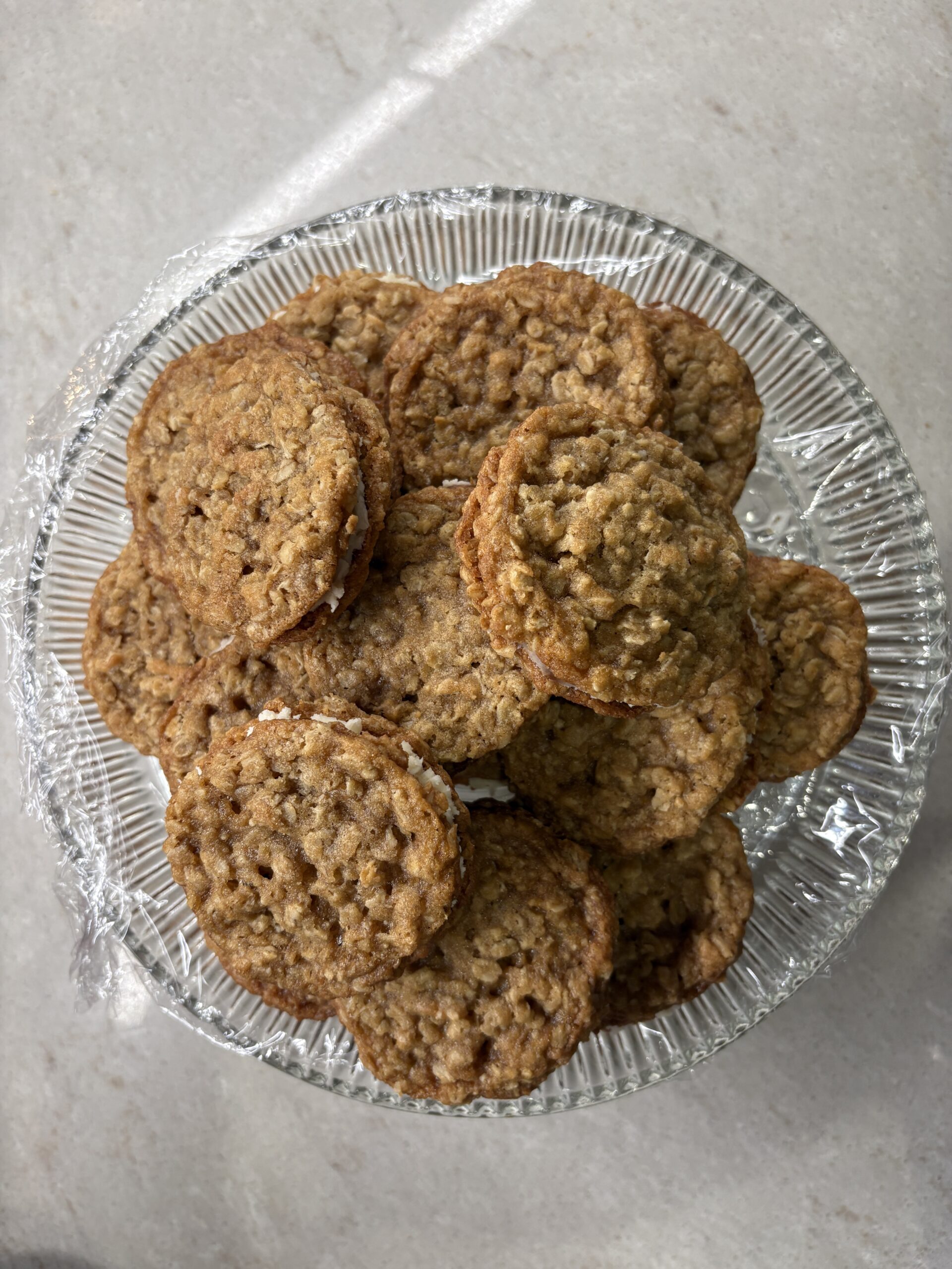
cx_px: 476
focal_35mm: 26
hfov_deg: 53.1
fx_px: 953
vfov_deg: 67.3
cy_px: 634
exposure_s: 1/120
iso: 100
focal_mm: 5.96
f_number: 1.6
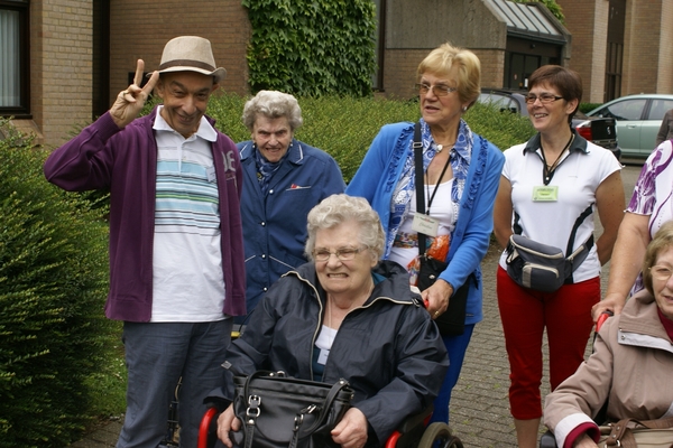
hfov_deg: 37.9
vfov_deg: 25.8
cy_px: 224
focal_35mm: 52
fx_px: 981
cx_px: 336
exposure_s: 1/100
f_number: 6.3
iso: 100
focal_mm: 35
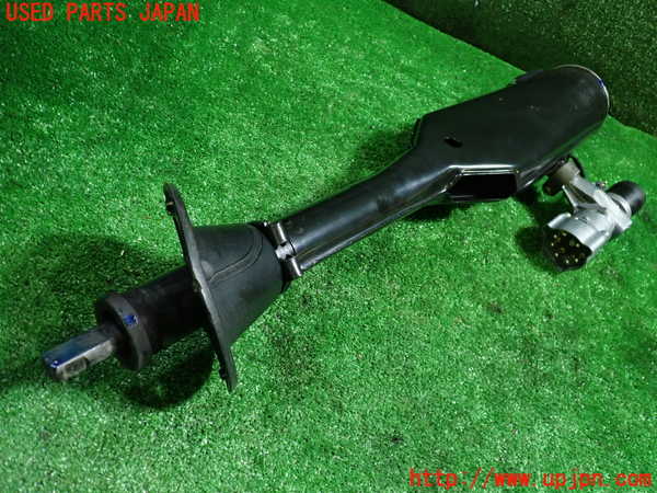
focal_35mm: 30
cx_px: 328
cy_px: 246
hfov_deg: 60.0
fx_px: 569
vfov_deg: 46.8
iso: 400
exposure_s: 1/30
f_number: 2.3
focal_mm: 5.4
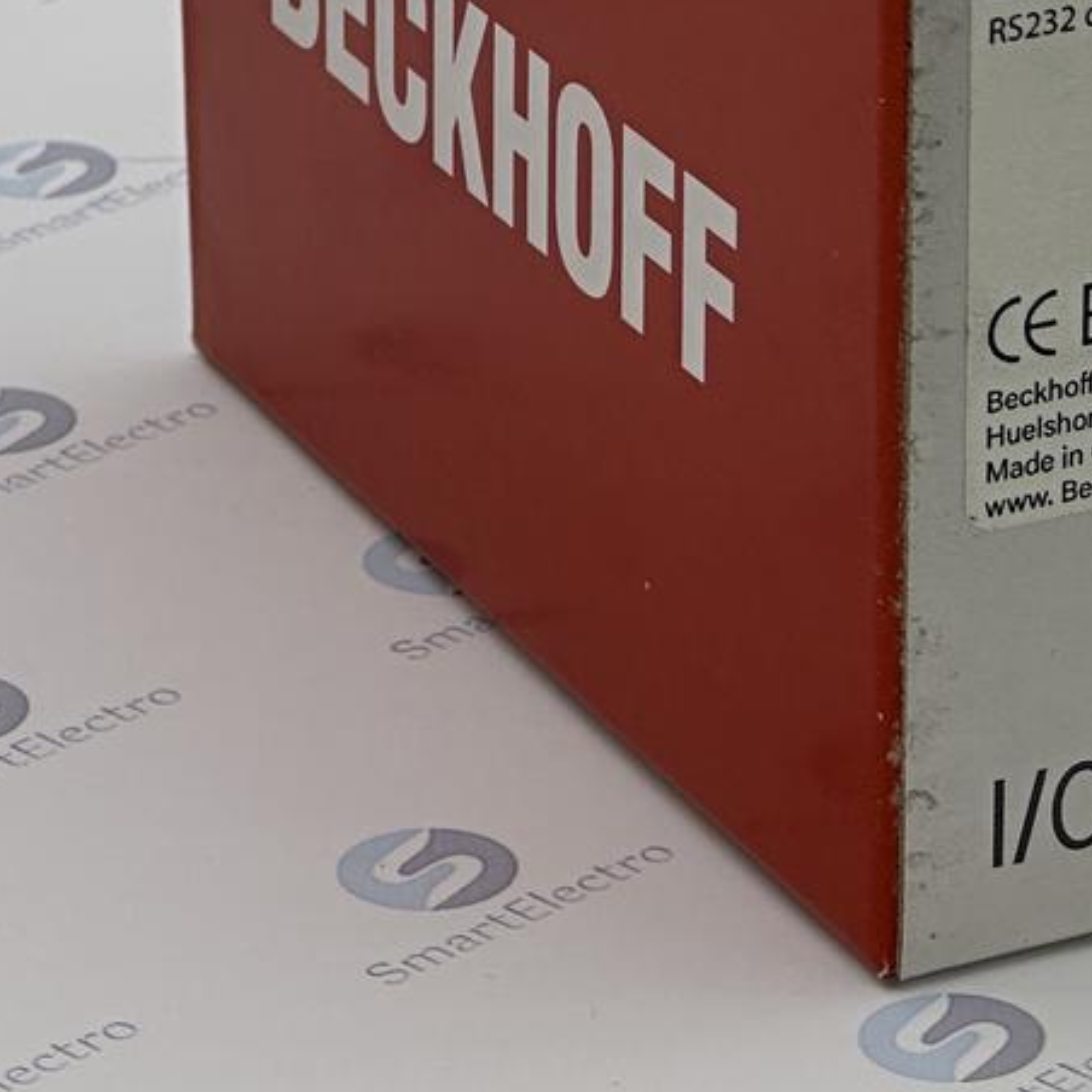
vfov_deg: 7.2
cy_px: -5
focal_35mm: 241
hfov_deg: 7.2
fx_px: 8601
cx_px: 993
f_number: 2.8
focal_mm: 9
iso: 32
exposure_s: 1/258
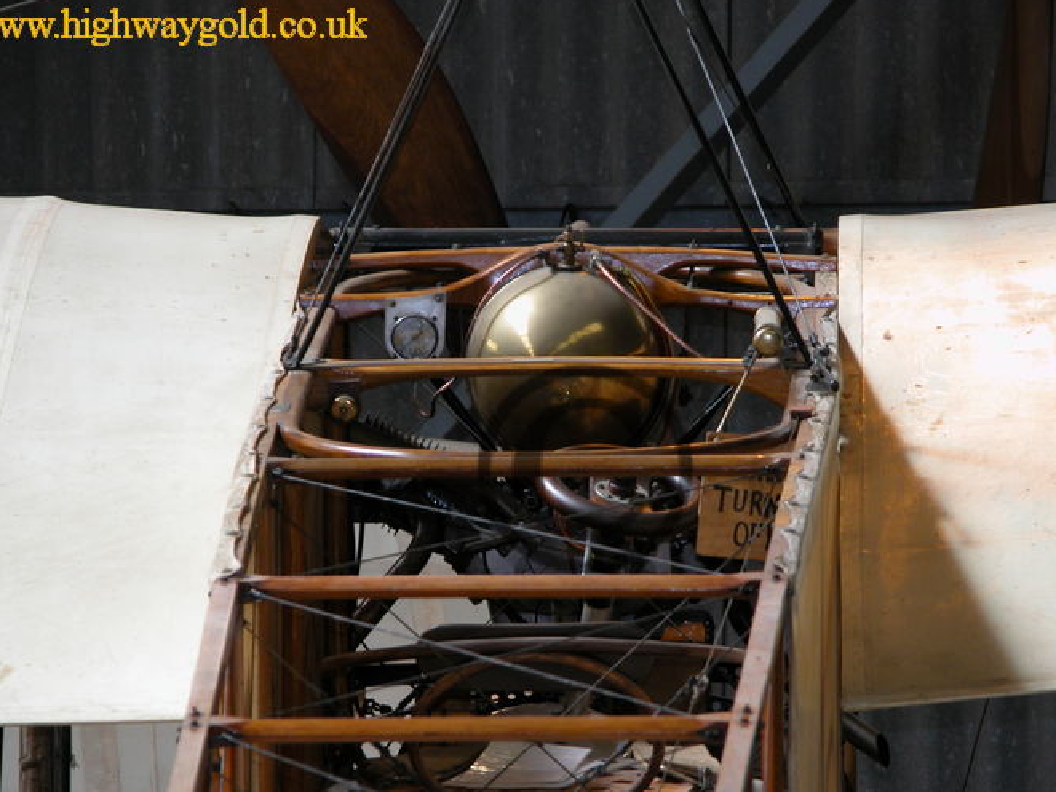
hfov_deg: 7.3
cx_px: 585
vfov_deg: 5.5
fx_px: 8238
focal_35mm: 270
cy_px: 469
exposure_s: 1/60.3
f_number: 4.1
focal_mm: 56.7
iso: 100
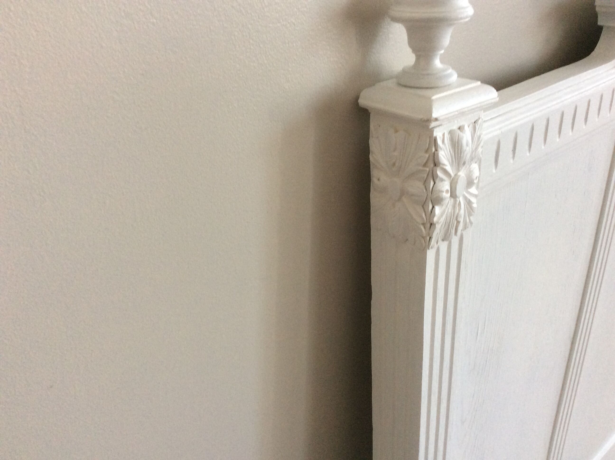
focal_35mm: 32
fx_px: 568
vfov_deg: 44.1
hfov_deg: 56.9
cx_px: 308
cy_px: 230
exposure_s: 1/25
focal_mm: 3.3
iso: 125
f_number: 2.4
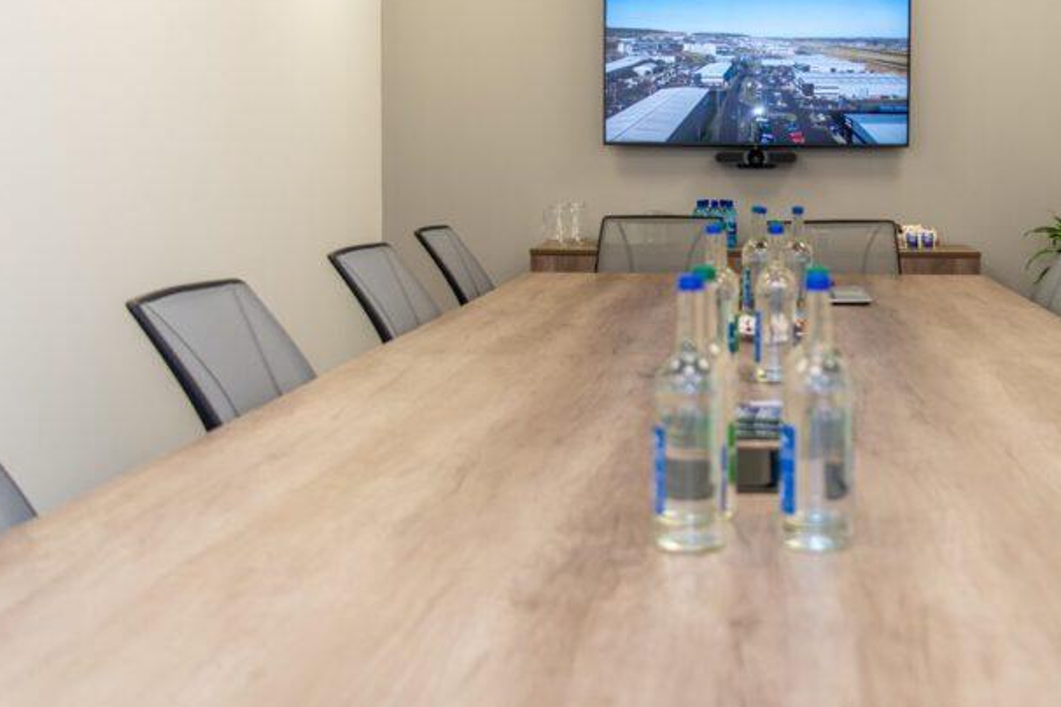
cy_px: 193
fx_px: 1444
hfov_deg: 39.7
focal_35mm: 49
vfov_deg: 27.2
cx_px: 739
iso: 250
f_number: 2.8
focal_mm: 29
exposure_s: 1/60
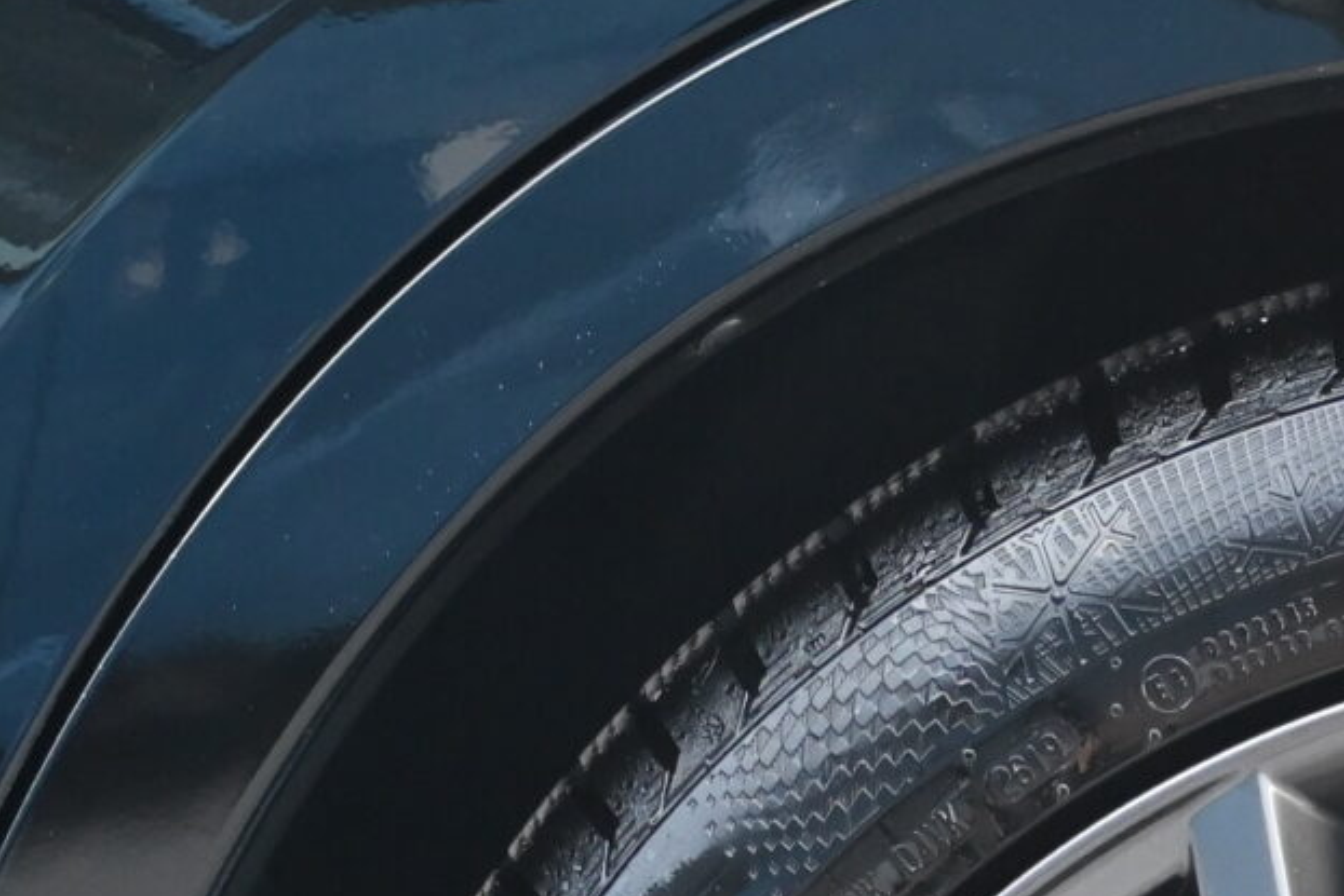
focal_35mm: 177
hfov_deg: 11.5
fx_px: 6609
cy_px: 1543
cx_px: 1450
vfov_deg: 7.6
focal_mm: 43
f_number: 4
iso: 3200
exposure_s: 1/125
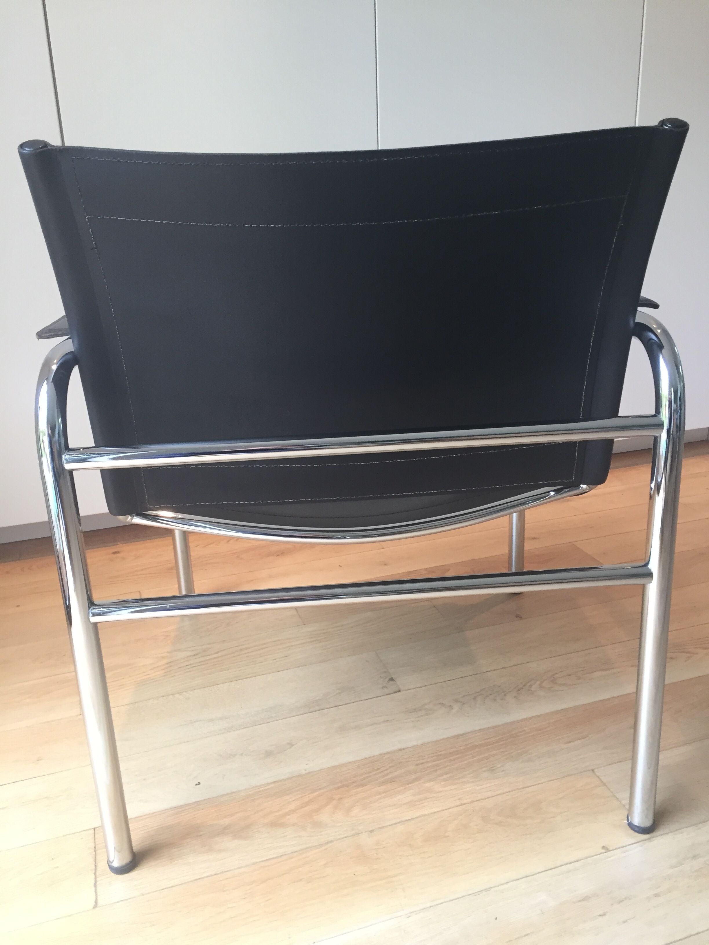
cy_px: 472
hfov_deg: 48.2
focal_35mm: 29
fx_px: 792
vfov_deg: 61.7
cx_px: 354
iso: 64
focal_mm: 4.15
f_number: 2.2
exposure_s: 1/33
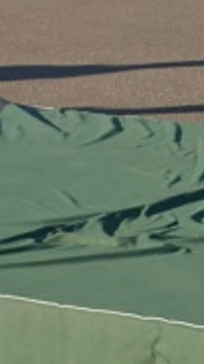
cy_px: -16
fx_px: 2149
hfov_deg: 5.4
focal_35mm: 223
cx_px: 113
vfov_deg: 9.6
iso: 50
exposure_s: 1/2026
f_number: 1.6
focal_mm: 6.55
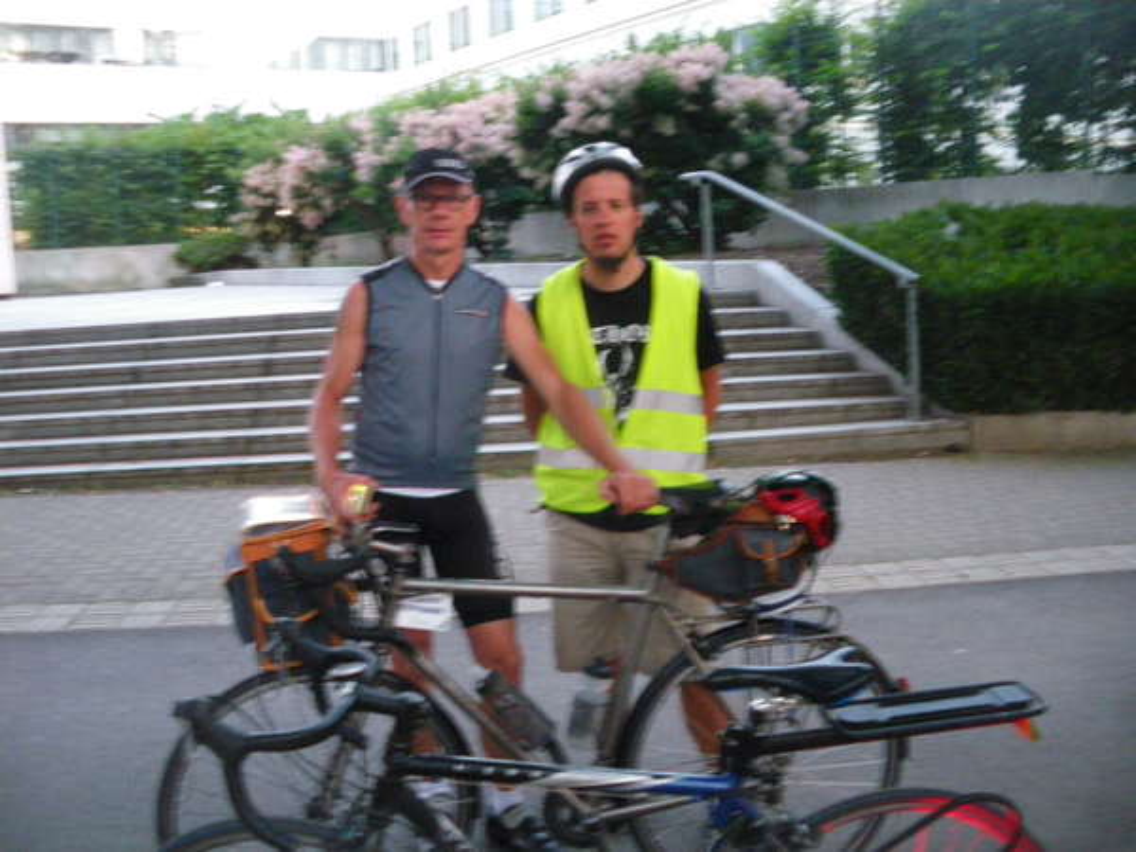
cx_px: 568
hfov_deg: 51.4
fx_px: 1181
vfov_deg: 39.7
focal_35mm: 36
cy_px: 426
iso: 800
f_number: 3.5
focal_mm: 6.3
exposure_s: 1/5
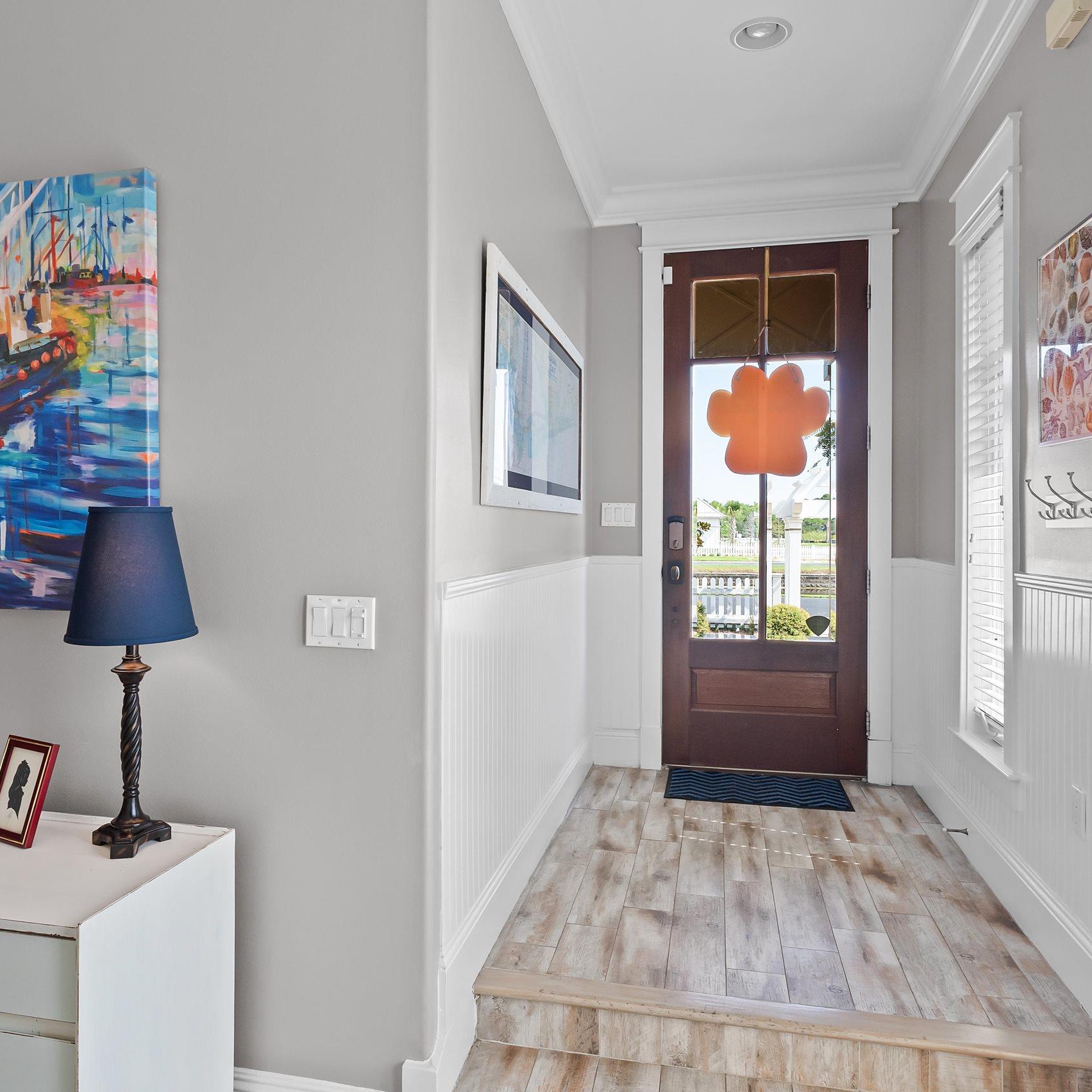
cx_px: 520
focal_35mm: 24
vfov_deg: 64.1
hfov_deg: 64.2
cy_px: 507
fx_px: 870
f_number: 8
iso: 400
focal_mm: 15.9
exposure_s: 1/60
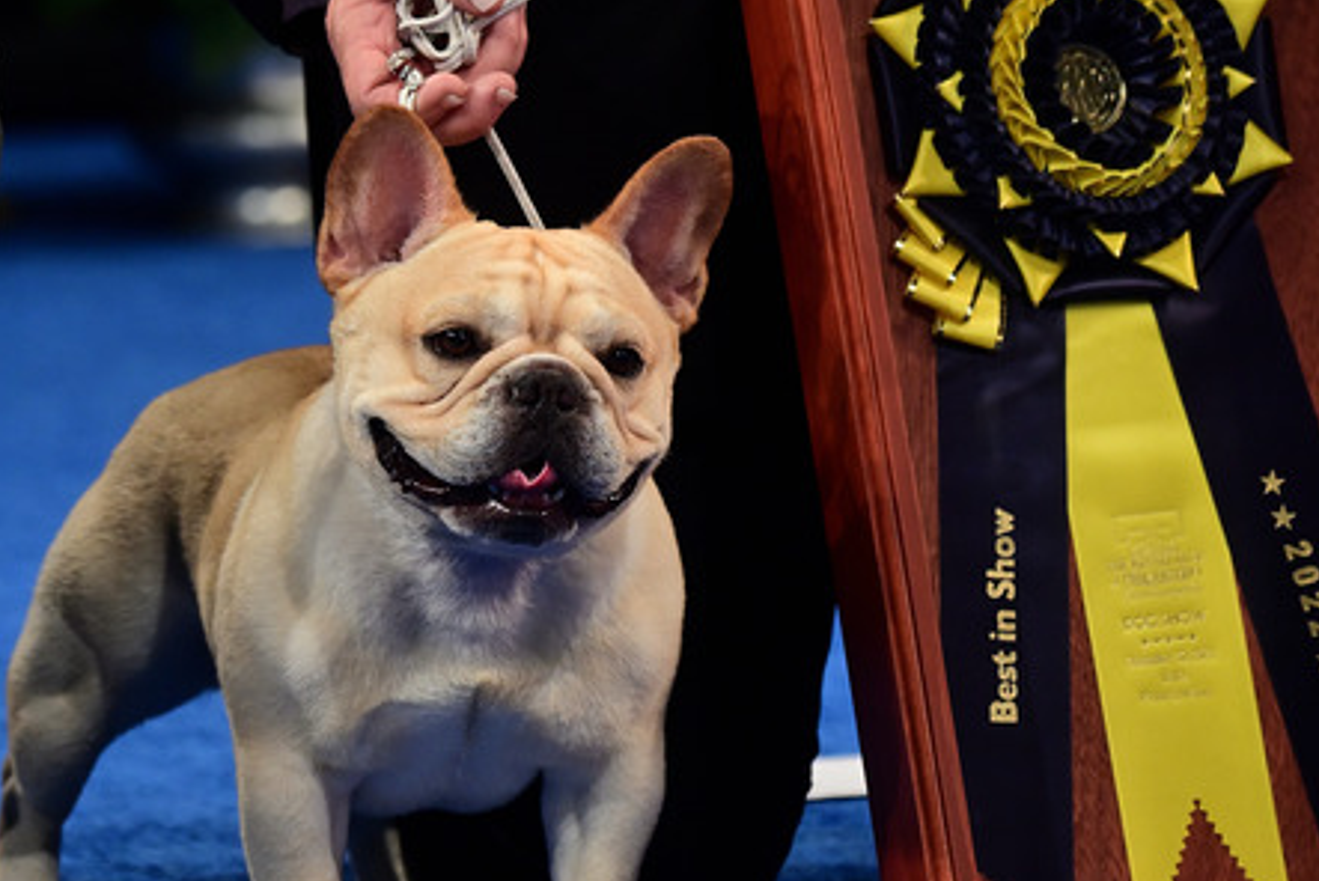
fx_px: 17414
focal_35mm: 475
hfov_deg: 4.3
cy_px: 408
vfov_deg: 2.9
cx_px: 342
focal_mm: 270
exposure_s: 1/200
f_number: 5.6
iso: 3200
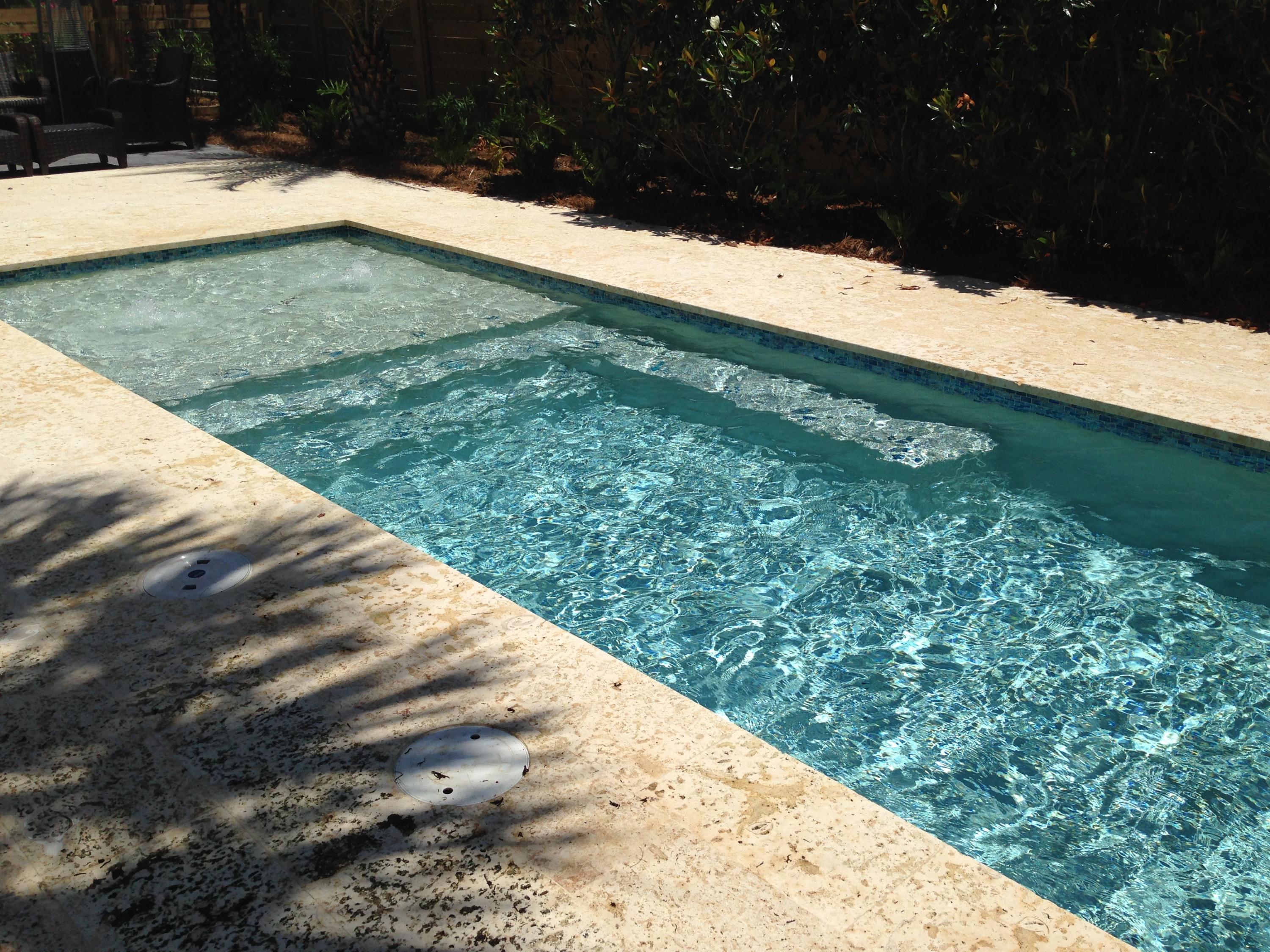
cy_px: 476
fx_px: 1211
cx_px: 635
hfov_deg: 55.4
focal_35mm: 33
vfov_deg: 42.9
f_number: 2.4
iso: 50
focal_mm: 4.12
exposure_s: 1/4184
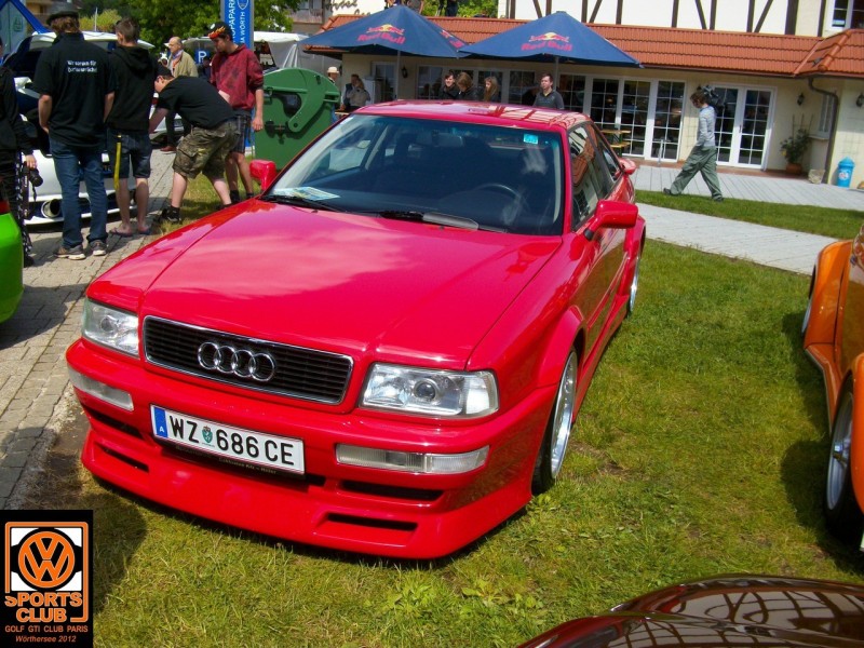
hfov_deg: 54.0
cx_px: 432
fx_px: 849
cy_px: 324
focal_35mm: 34
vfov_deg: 41.8
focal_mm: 5.7
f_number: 5.5
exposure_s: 1/273
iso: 80
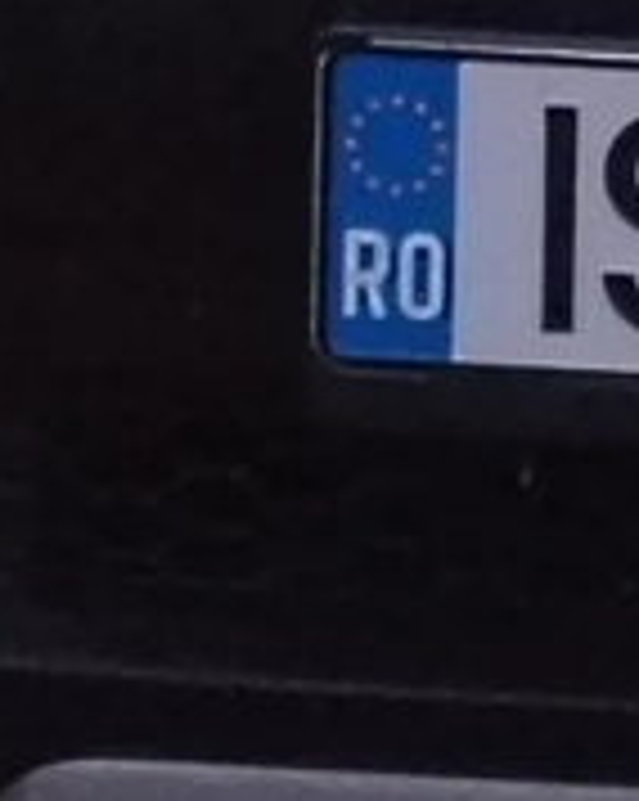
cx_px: 1328
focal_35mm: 384
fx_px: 9093
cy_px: -585
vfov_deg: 5.0
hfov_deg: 4.0
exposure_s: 1/25
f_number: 1.8
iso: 528
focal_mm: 4.25
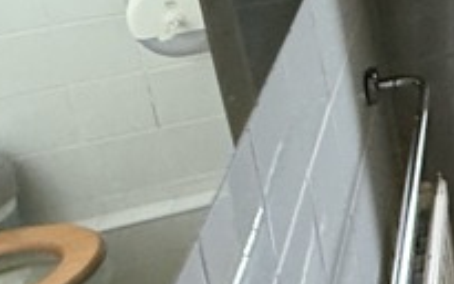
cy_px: -240
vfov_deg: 15.1
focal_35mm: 74
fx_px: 915
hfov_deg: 19.4
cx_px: 853
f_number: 2.2
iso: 320
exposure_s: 1/80
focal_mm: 2.22
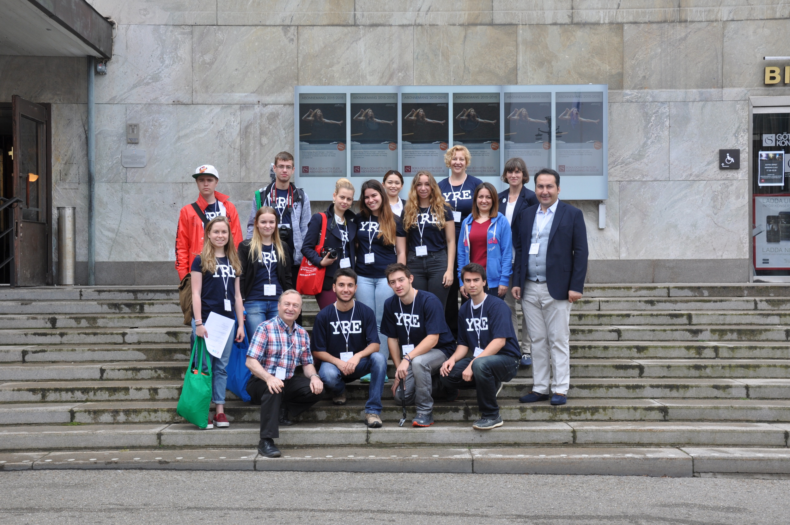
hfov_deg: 46.5
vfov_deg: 31.8
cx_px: 395
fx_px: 920
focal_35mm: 42
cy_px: 262
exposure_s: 1/80
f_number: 9
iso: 200
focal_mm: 28
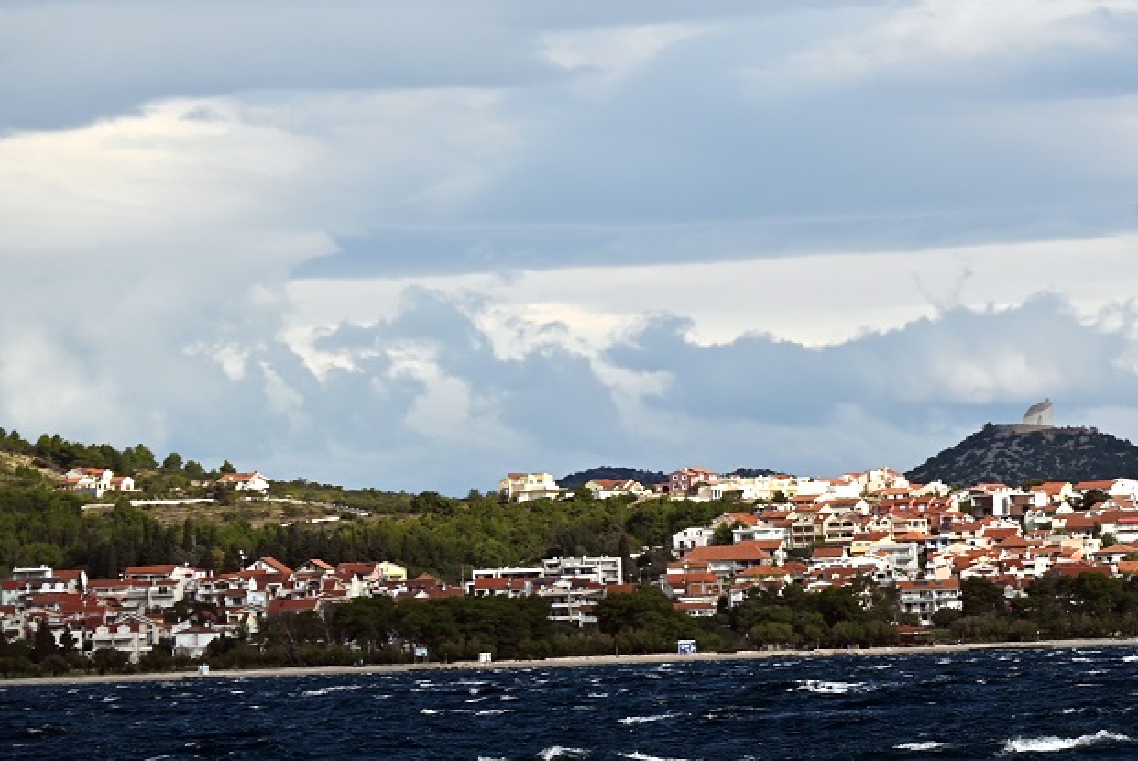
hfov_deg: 7.3
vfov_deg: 4.9
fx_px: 8857
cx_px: 1318
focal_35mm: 280
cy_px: 50
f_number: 7.1
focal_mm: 116
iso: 100
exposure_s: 1/800
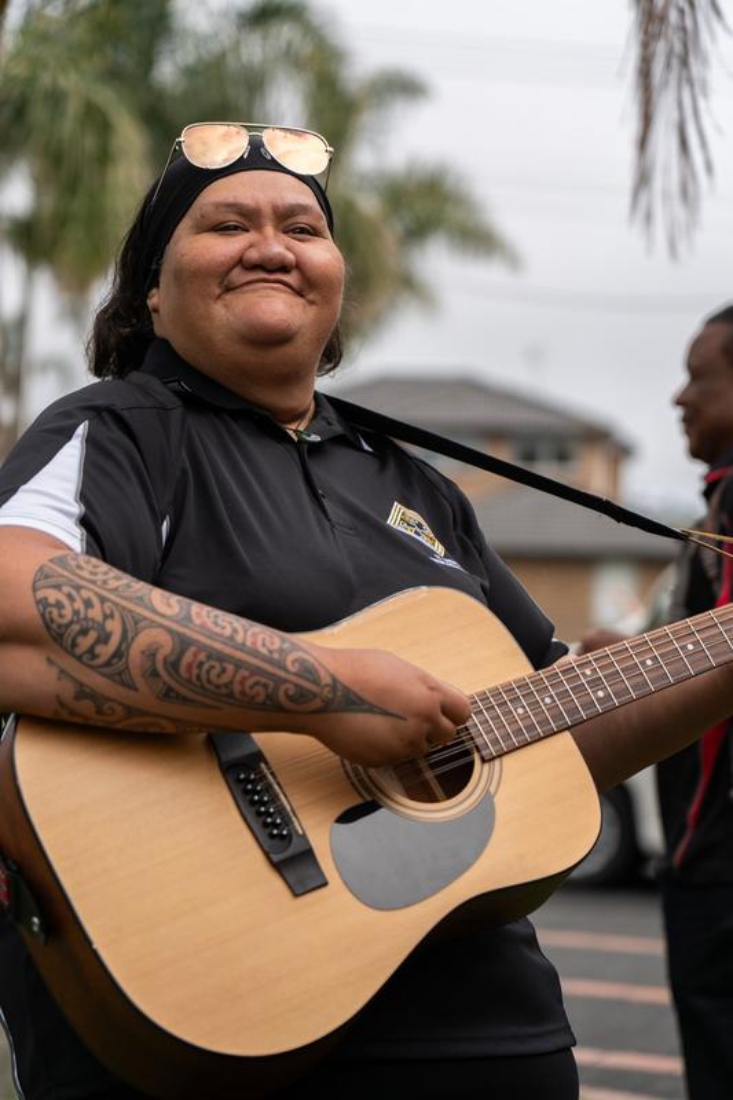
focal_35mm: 105
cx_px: 366
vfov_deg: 19.5
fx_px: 3208
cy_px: 550
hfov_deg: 13.0
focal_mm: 105
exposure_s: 1/1600
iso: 400
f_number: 4
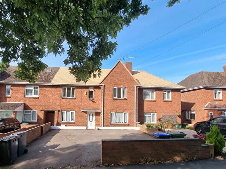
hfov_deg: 90.3
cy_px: 102
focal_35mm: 17
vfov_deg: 73.8
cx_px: 95
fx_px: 111
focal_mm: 2.2
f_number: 2.2
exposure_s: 1/698
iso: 50
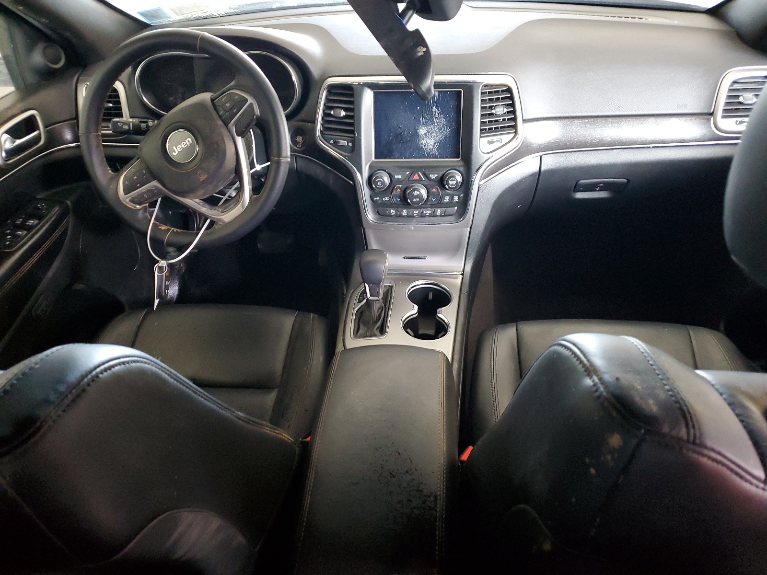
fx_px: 576
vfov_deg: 53.1
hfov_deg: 67.3
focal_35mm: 26
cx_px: 384
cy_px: 288
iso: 285
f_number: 1.5
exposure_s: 1/20
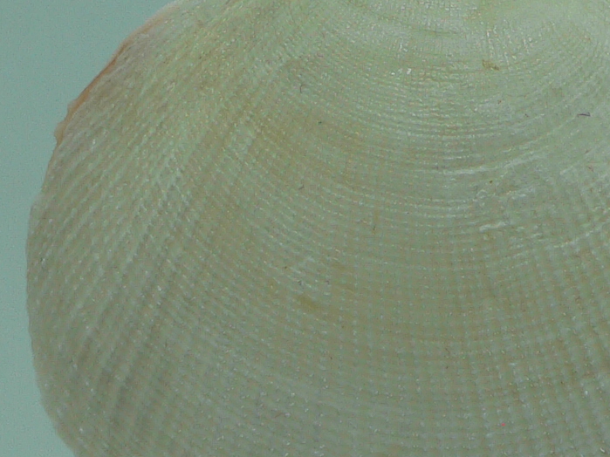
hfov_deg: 19.4
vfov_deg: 14.6
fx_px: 1780
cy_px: 295
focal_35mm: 101
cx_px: 405
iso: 80
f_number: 2.8
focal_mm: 4.6
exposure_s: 1/80
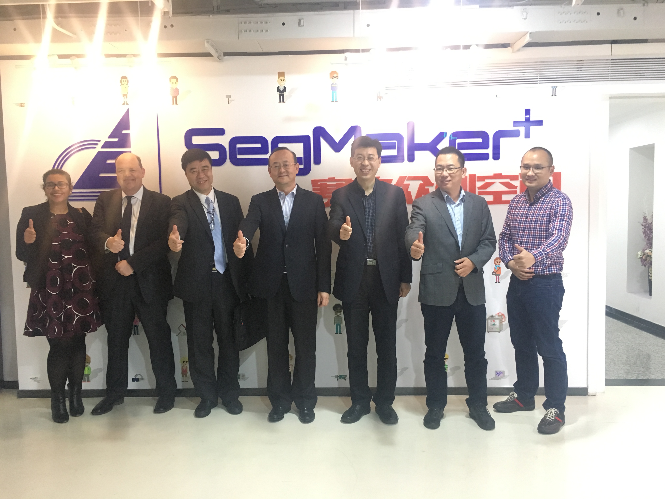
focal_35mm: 29
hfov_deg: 61.7
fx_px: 557
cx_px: 332
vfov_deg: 48.2
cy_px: 250
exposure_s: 1/17
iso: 200
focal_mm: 4.15
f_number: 2.2
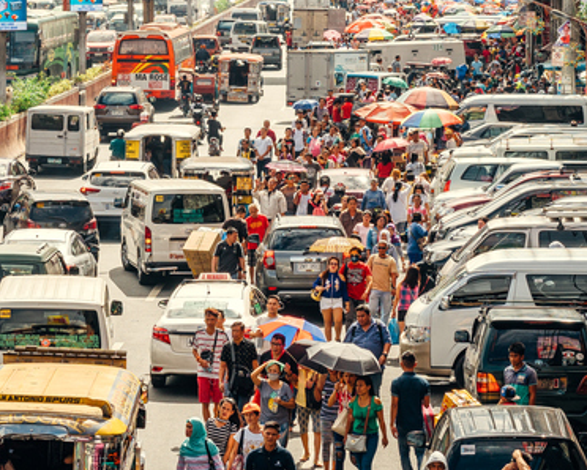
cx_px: 107
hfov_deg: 11.0
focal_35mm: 174
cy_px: 132
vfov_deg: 8.9
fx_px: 3024
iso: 160
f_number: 7.1
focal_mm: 55
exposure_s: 1/400
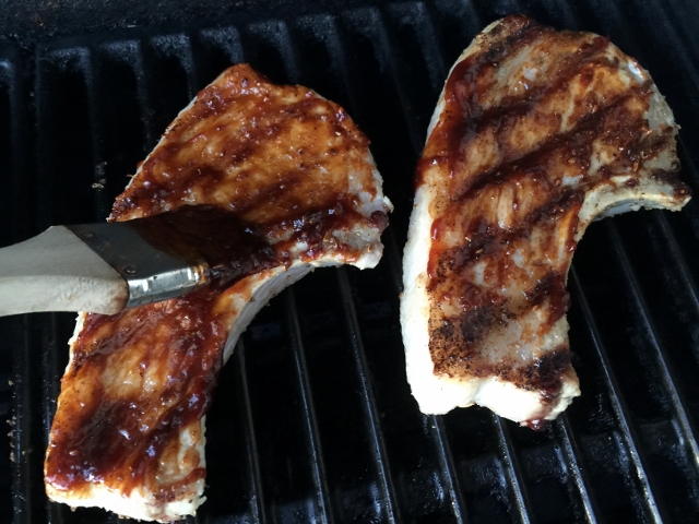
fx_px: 586
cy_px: 262
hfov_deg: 61.7
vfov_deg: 48.2
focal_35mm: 29
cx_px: 350
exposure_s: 1/4
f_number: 2.2
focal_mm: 4.15
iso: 80
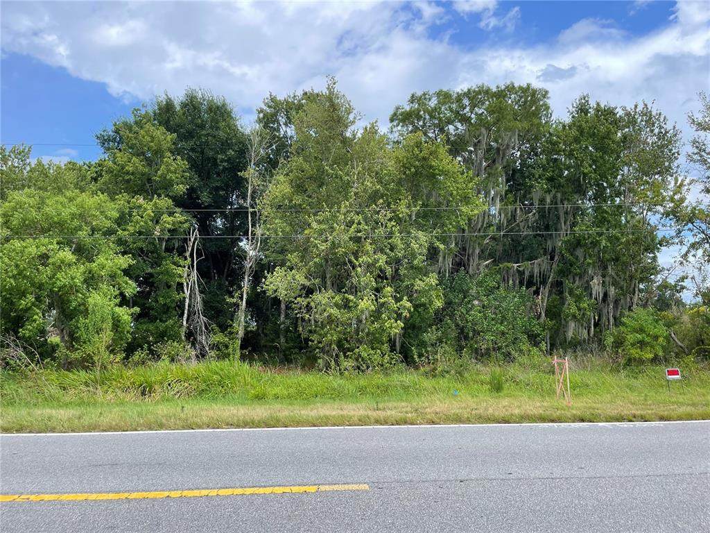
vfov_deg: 54.9
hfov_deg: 69.4
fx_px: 513
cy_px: 266
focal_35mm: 25
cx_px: 355
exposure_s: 1/1715
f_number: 1.6
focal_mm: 5.1
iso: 32
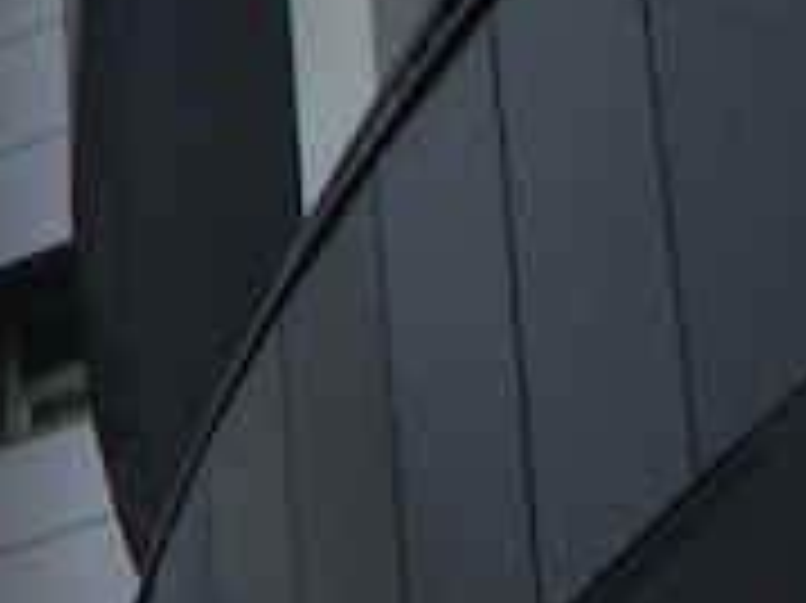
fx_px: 4793
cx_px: -977
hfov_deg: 8.9
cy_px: 432
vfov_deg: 7.2
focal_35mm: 206
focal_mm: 4.7
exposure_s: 1/160
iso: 64
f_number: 6.7
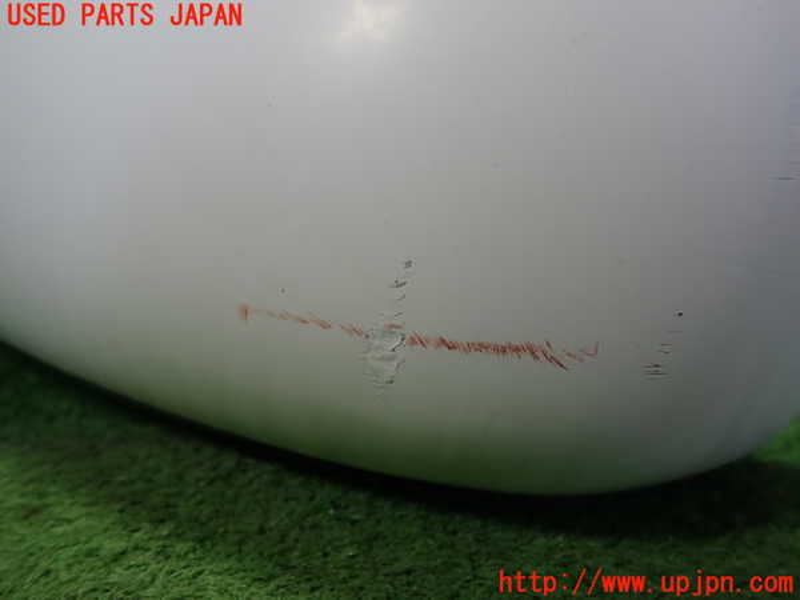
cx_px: 400
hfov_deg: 60.0
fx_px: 693
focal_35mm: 30
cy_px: 300
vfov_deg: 46.8
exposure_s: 1/125
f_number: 2.3
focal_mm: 5.5
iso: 125
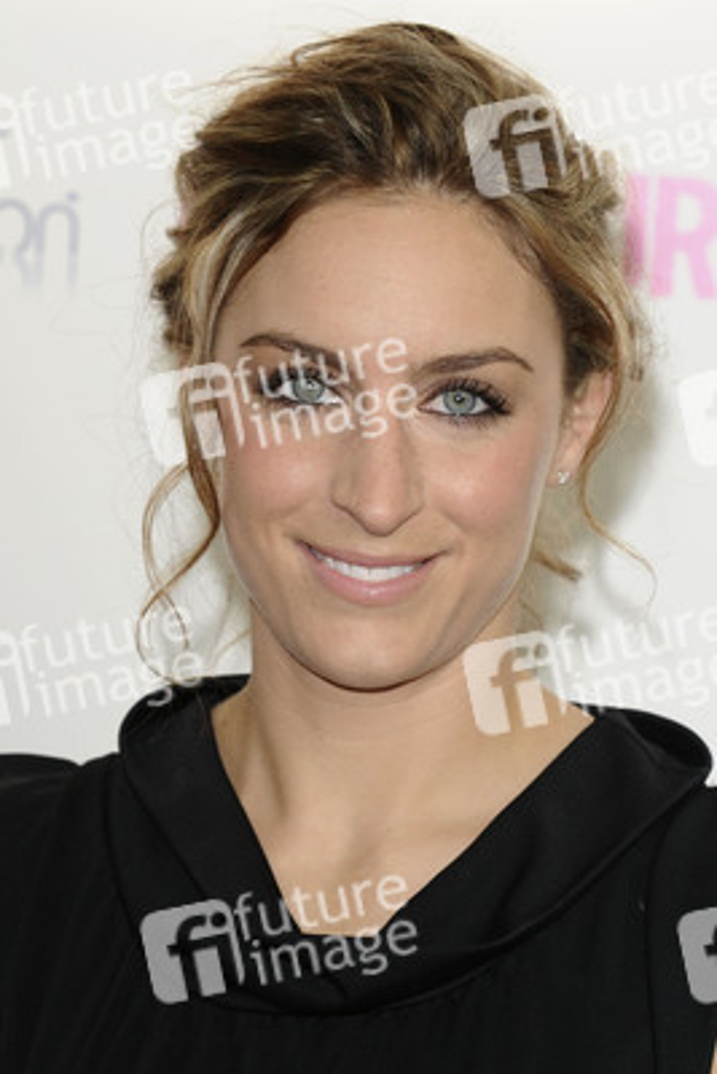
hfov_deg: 9.2
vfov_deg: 13.7
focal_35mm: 150
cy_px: 537
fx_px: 4477
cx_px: 358
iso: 200
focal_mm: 100
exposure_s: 1/250
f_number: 5.6
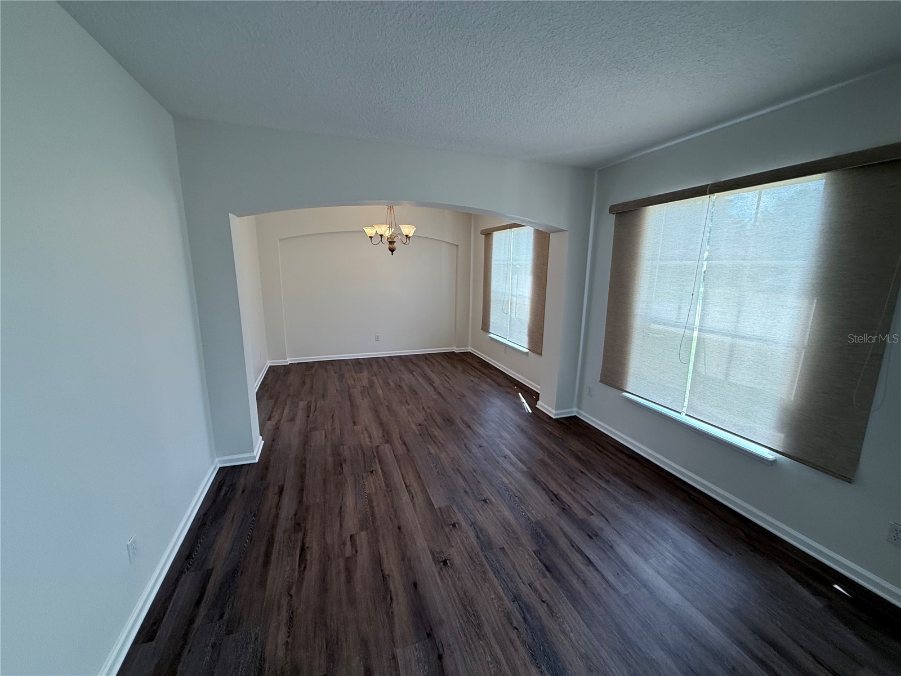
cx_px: 450
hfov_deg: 102.1
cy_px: 338
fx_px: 364
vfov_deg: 85.7
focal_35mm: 14
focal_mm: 2.22
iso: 125
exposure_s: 1/120
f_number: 2.2
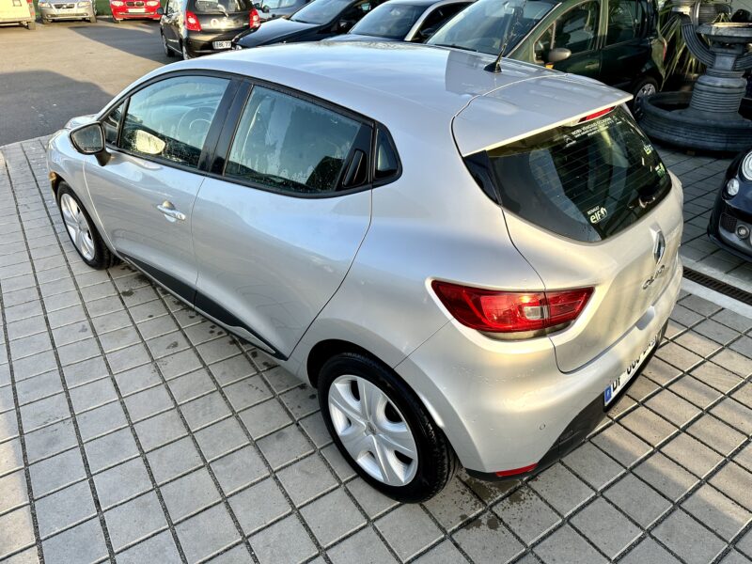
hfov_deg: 71.6
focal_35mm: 24
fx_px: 521
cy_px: 282
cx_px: 376
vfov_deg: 56.8
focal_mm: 6.86
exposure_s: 1/699
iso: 80
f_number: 1.78
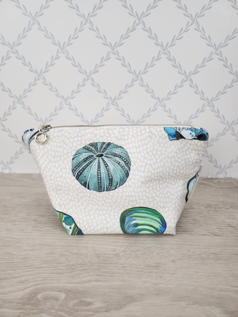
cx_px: 119
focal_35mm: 24
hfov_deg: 56.8
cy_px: 158
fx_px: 220
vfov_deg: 71.6
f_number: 1.8
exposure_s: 1/100
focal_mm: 5
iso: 80
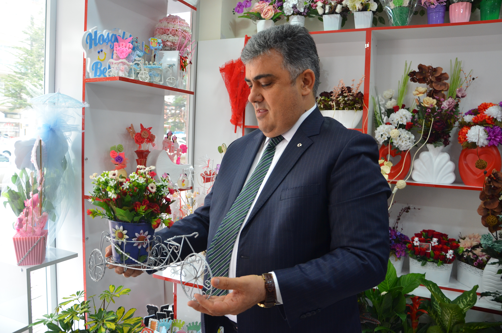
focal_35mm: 27
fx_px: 376
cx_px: 251
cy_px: 166
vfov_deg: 47.7
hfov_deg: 67.5
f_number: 4
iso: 640
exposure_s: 1/60
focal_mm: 18
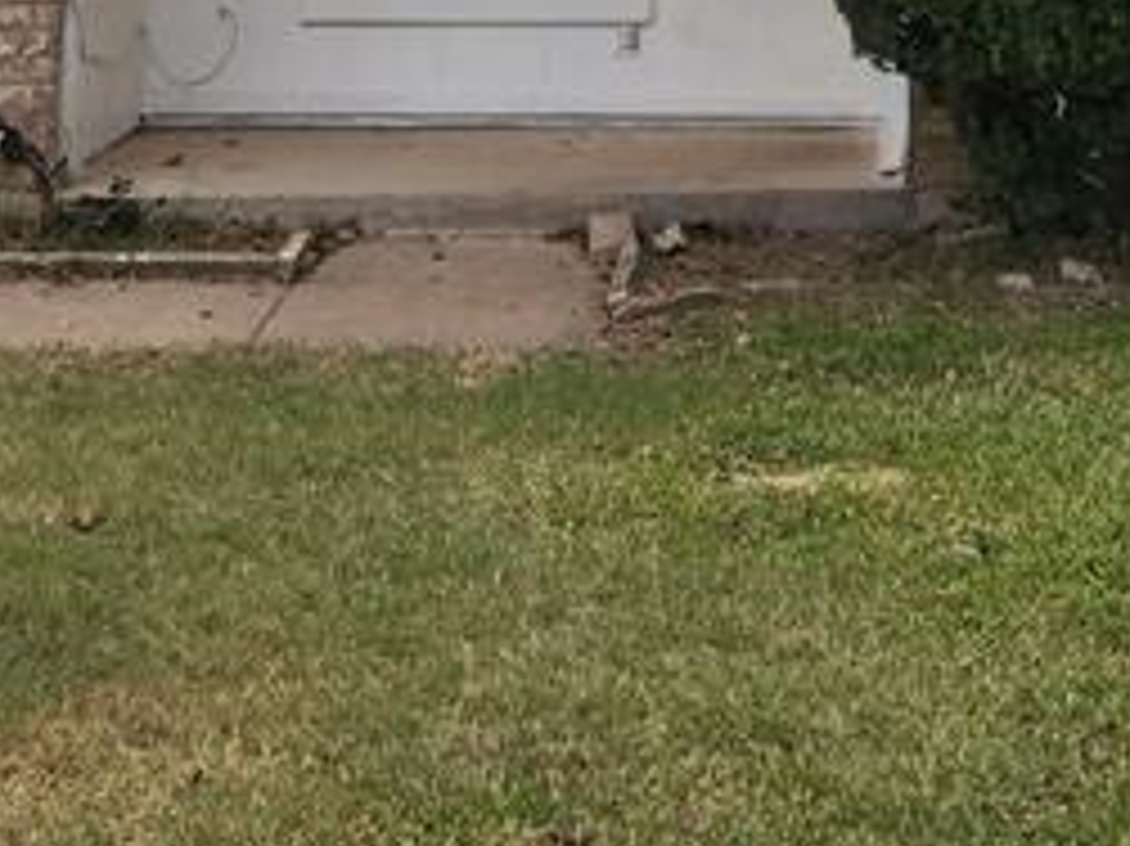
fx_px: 3067
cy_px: -778
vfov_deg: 13.7
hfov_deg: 20.5
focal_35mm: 94
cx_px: 968
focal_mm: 5.4
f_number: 1.8
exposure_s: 1/180
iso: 40
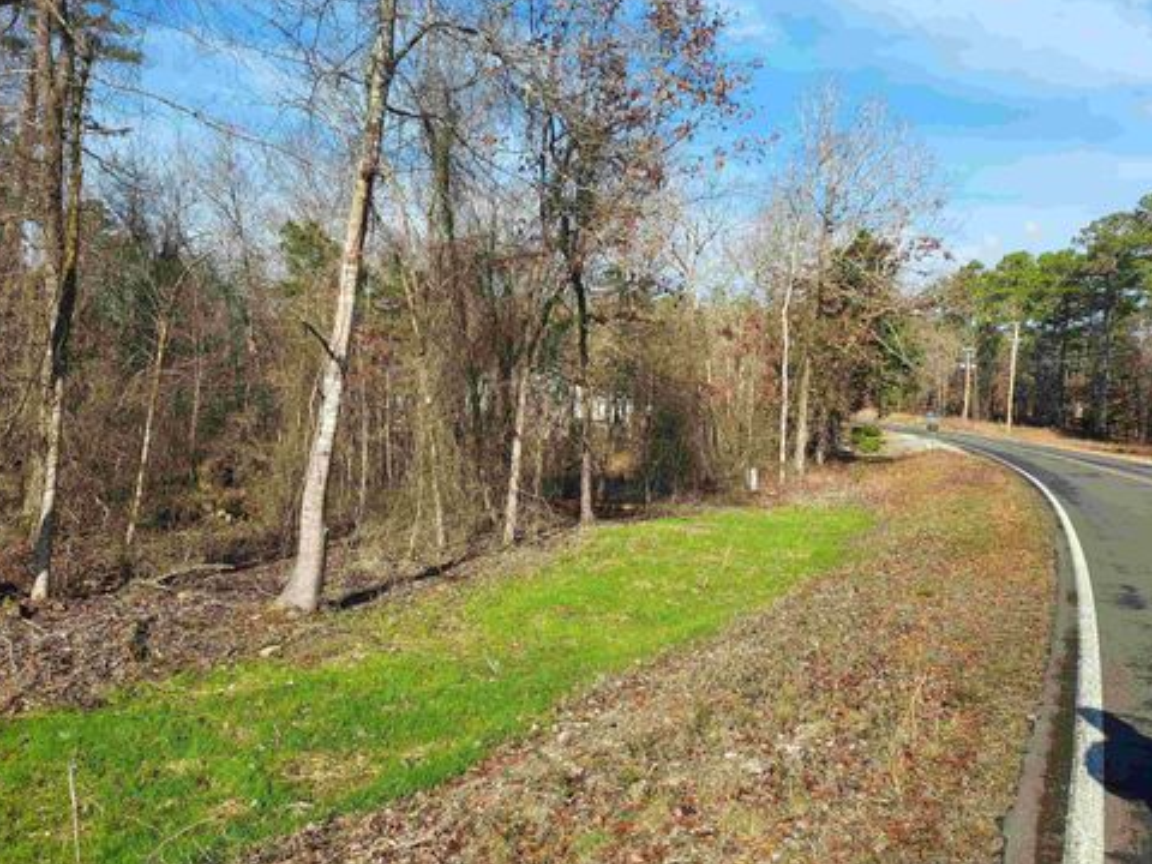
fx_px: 832
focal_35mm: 25
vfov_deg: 54.9
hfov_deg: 69.4
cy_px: 440
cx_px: 566
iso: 40
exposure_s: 1/655
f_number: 1.8
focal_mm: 4.6
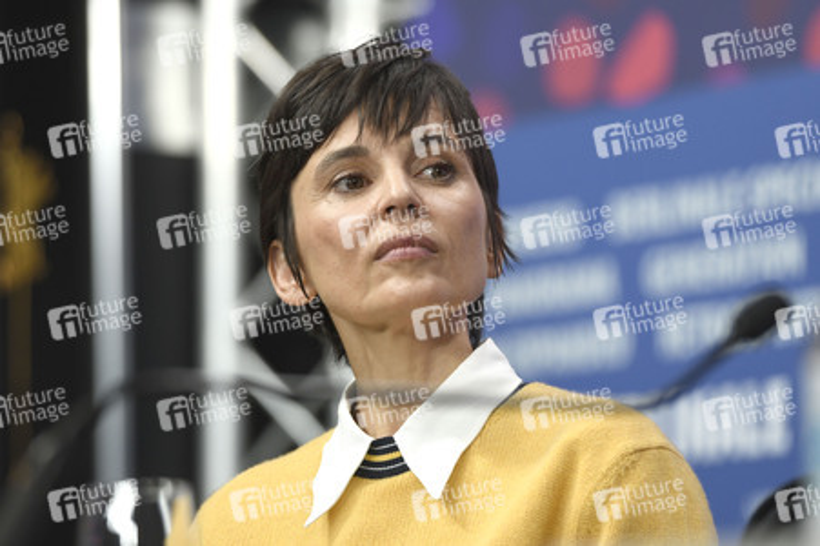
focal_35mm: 200
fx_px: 4552
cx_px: 410
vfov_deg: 6.9
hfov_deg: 10.3
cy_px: 273
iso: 1000
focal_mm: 200
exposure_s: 1/250
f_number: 4
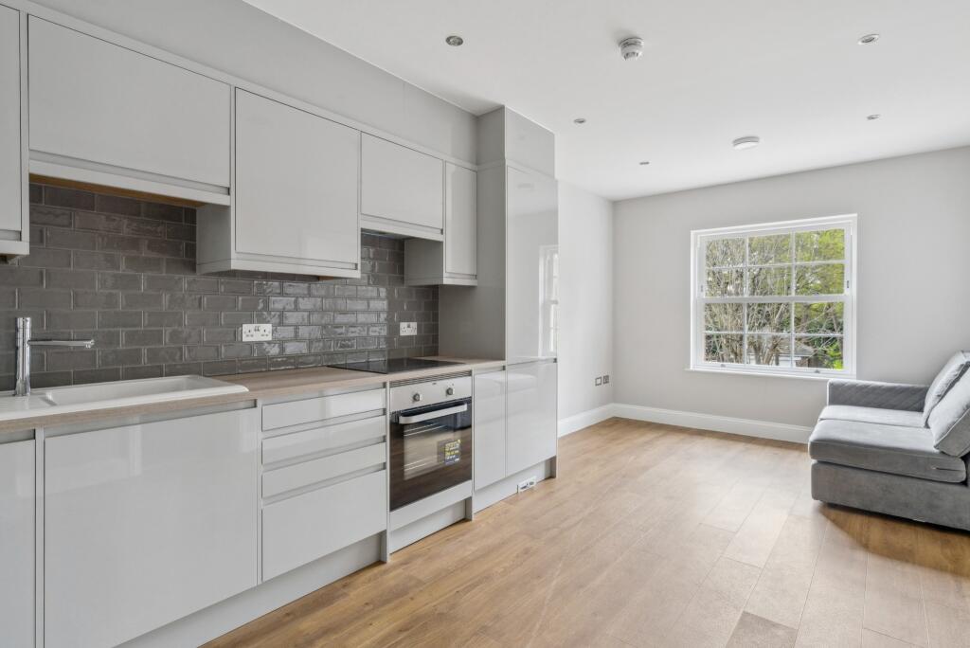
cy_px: 324
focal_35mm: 16
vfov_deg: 73.8
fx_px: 431
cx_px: 485
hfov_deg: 96.7
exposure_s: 1/30
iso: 640
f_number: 8
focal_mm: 16
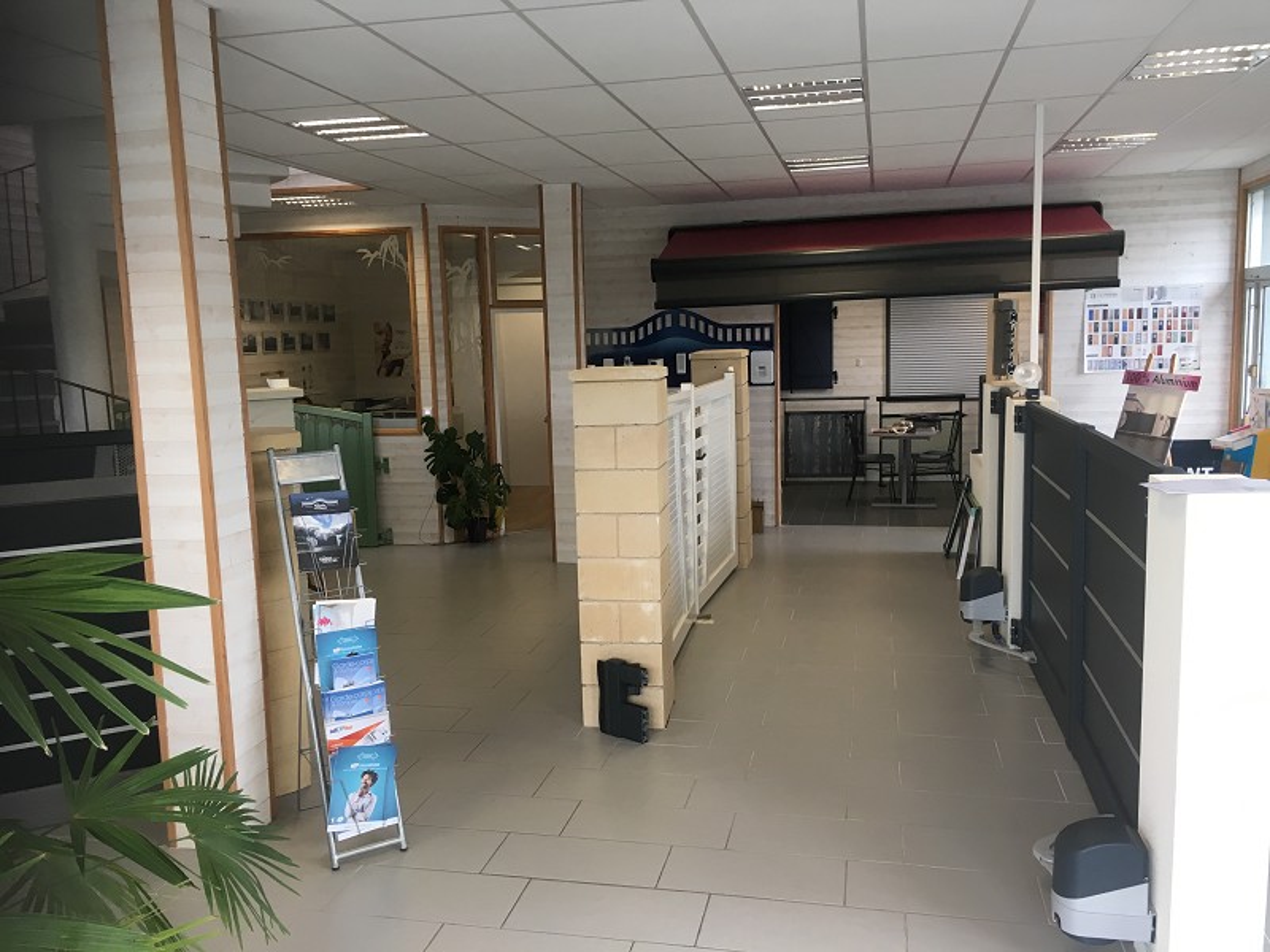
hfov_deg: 61.7
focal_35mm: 29
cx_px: 635
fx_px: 1064
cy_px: 476
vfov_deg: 48.2
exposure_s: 1/33
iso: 32
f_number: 2.2
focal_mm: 4.15
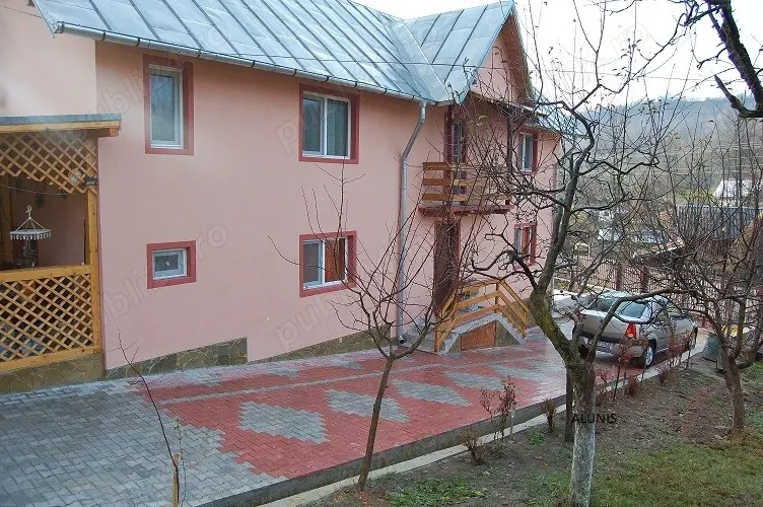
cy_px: 254
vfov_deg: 47.8
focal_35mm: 27
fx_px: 572
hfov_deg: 67.4
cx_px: 382
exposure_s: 1/125
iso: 200
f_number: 5.6
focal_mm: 18
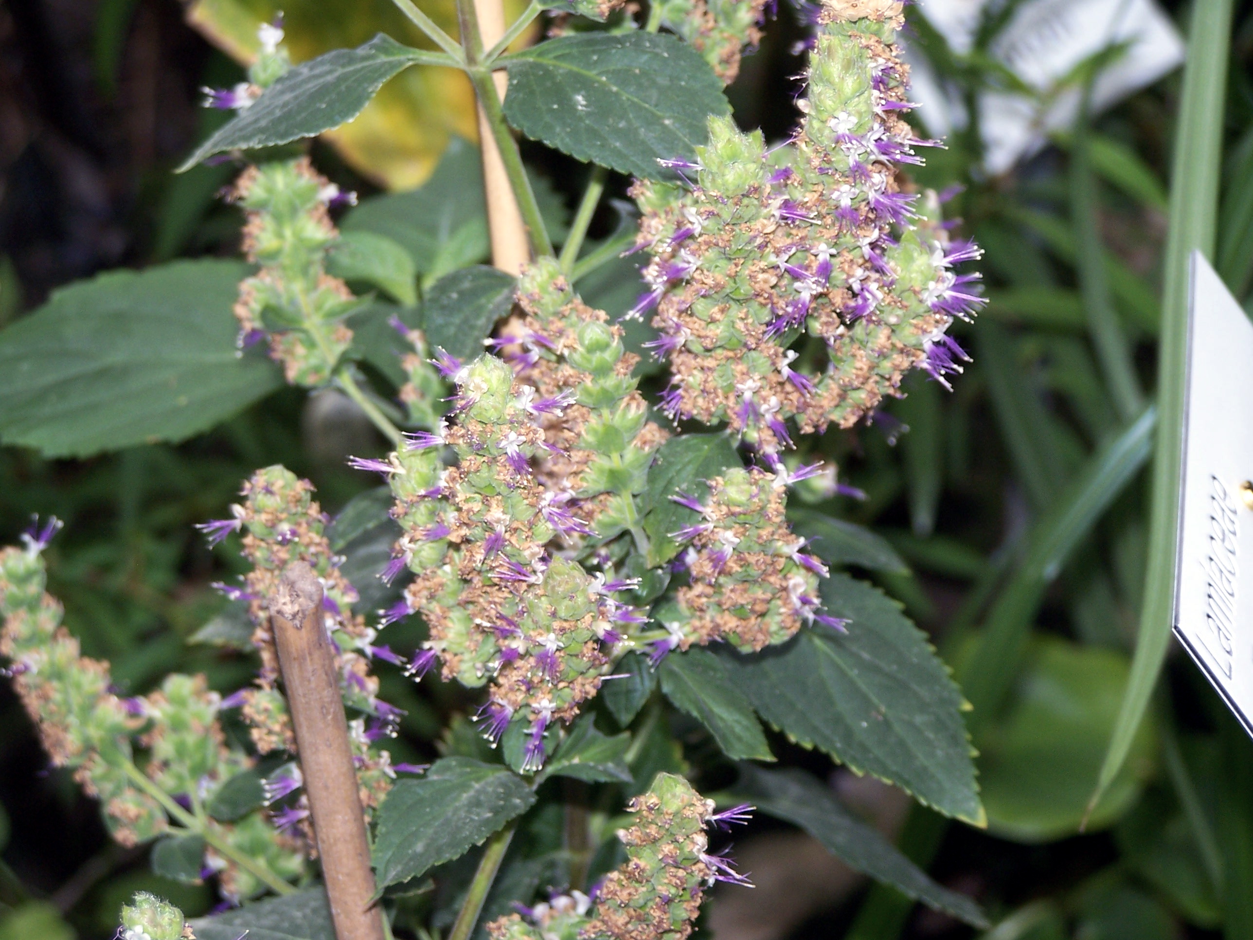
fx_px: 4633
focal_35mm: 128
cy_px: 470
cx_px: 626
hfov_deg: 15.4
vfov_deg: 11.6
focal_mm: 21.2
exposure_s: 1/90
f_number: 3.2
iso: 80
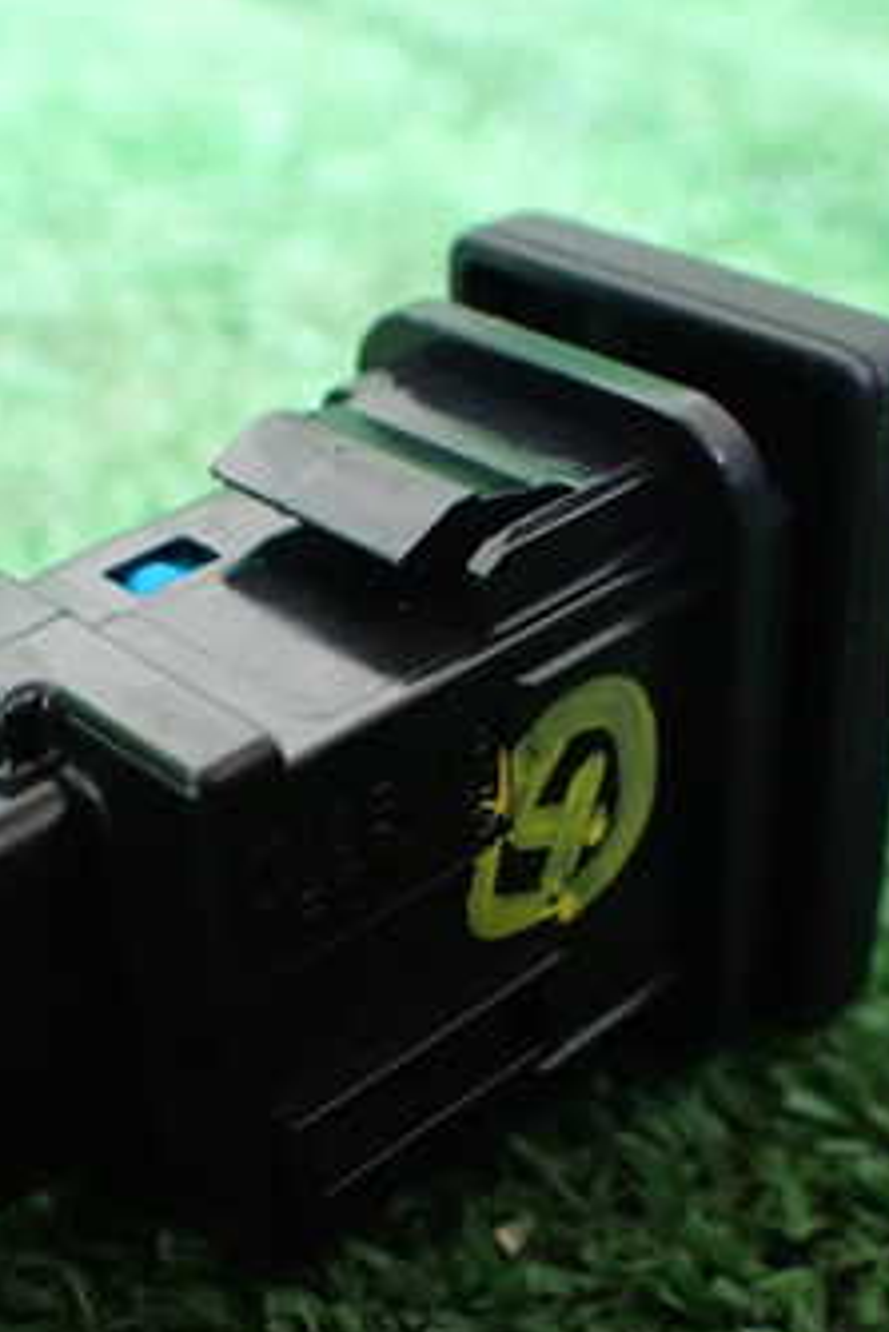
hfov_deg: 24.1
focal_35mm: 56
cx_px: 287
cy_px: 881
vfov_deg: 35.3
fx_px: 2072
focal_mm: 5.4
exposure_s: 1/30
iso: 800
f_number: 2.3
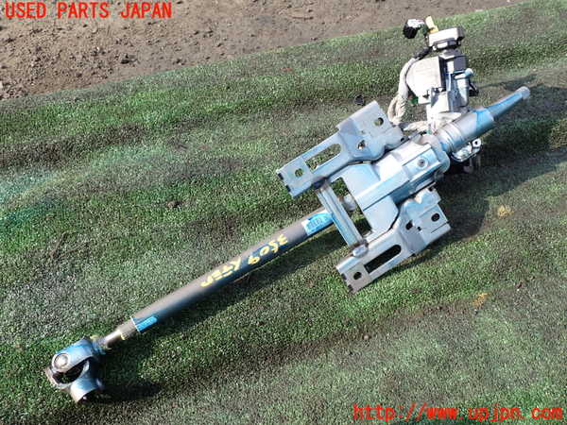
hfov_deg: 60.0
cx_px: 284
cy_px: 212
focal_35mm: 30
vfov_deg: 46.8
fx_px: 491
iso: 100
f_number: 3.2
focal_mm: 5.4
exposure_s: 1/320
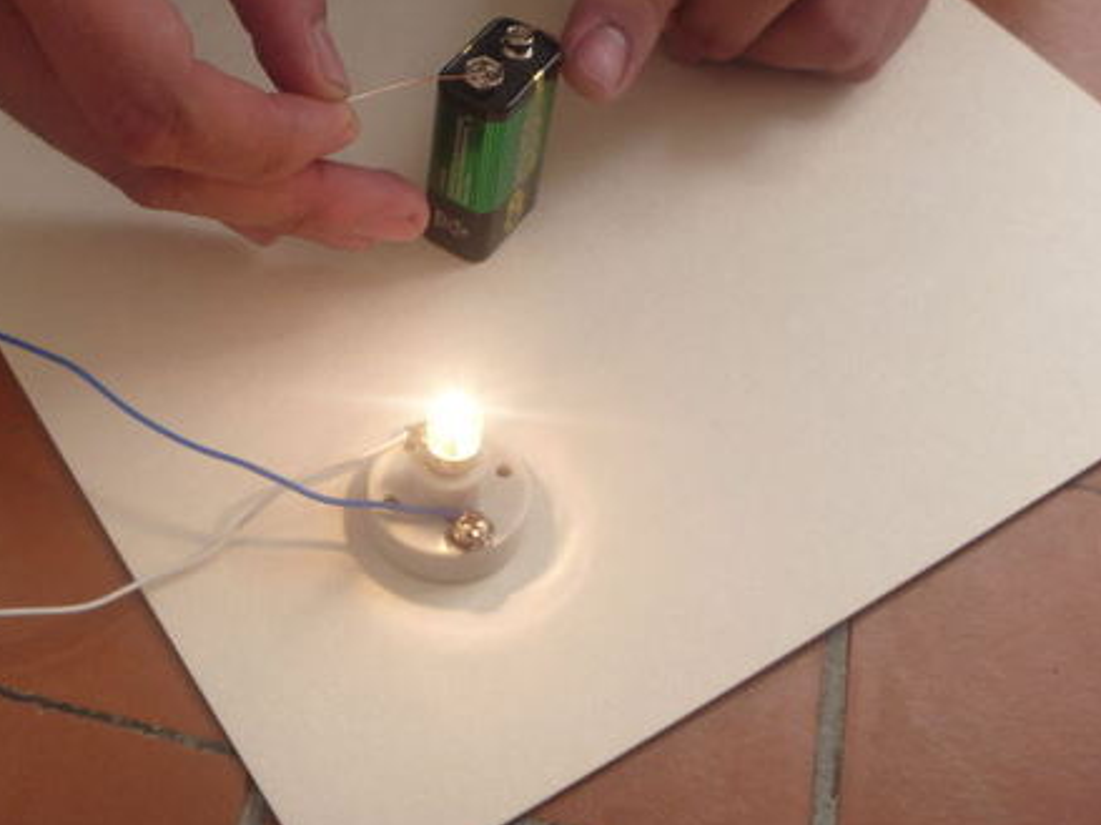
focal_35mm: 51
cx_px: 344
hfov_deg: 37.0
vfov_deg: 28.3
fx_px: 1622
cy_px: 253
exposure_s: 1/50
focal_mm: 6.3
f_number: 3.5
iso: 80
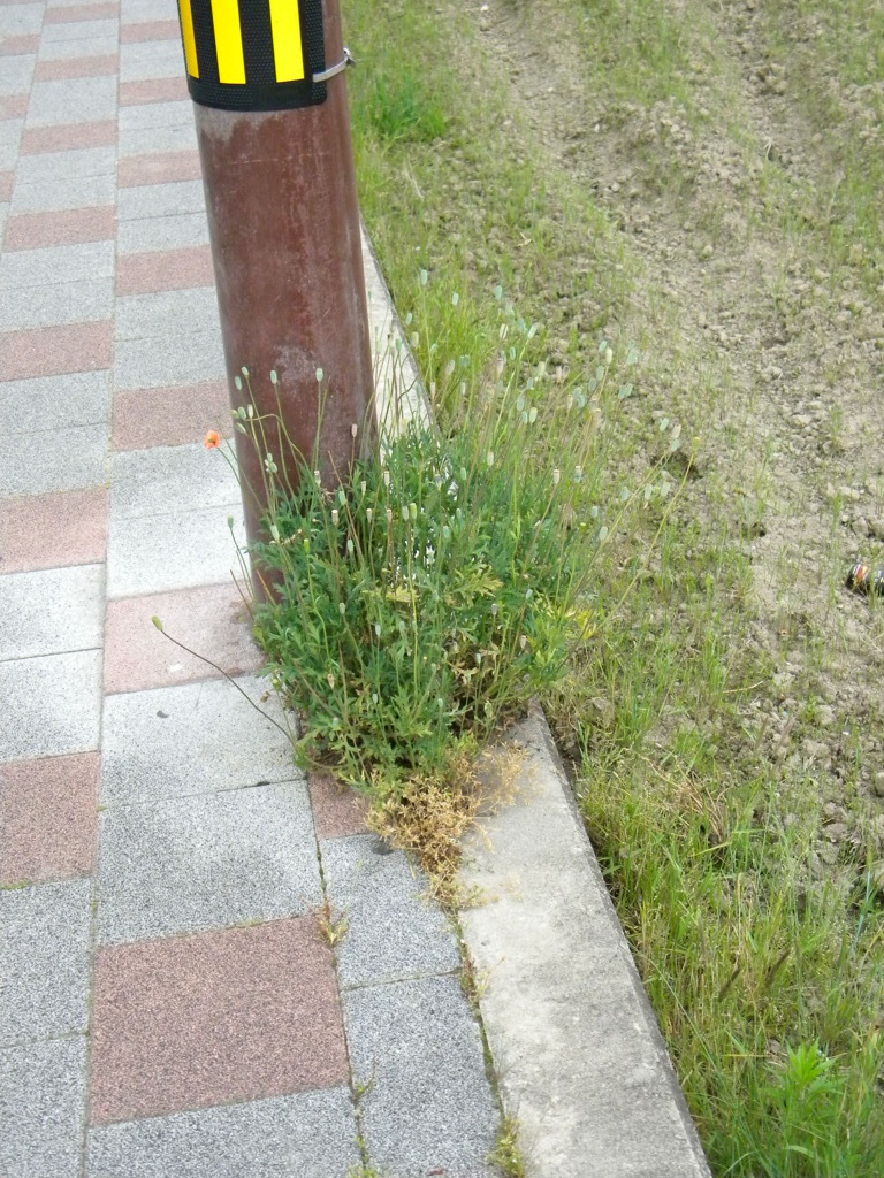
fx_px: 1600
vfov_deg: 40.4
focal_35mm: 47
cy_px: 589
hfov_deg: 30.9
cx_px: 442
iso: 400
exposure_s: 1/380
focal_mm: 8.6
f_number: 3.9
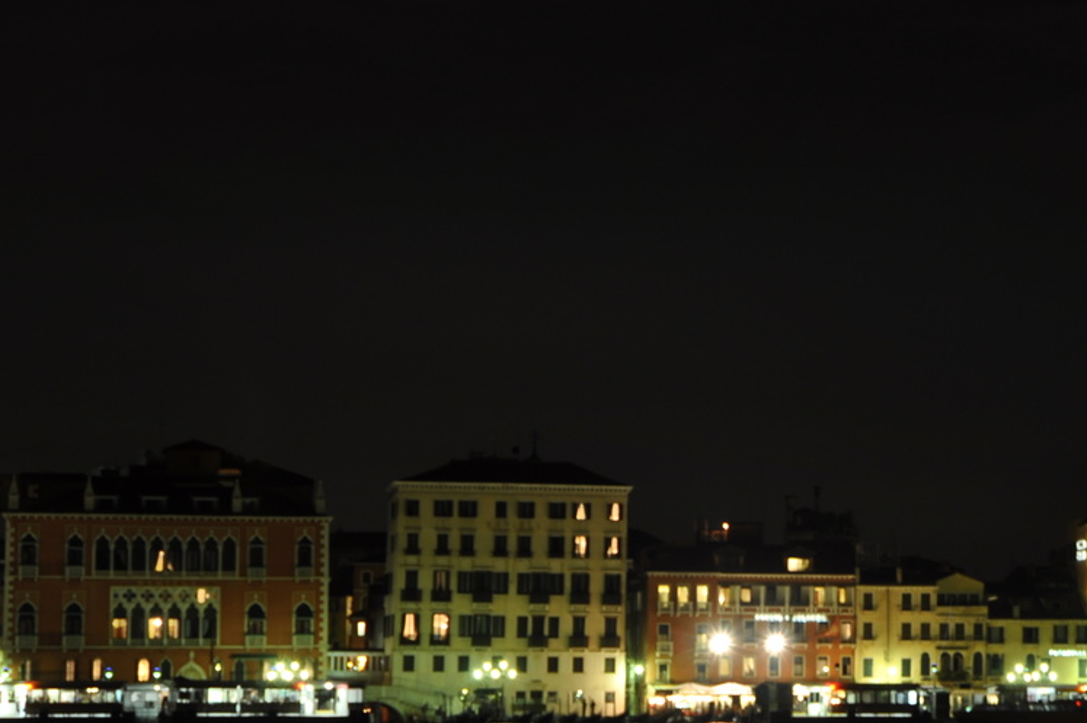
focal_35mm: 145
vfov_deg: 9.4
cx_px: 1037
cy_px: 375
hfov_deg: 14.0
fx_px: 4375
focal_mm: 50
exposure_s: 6
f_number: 6.3
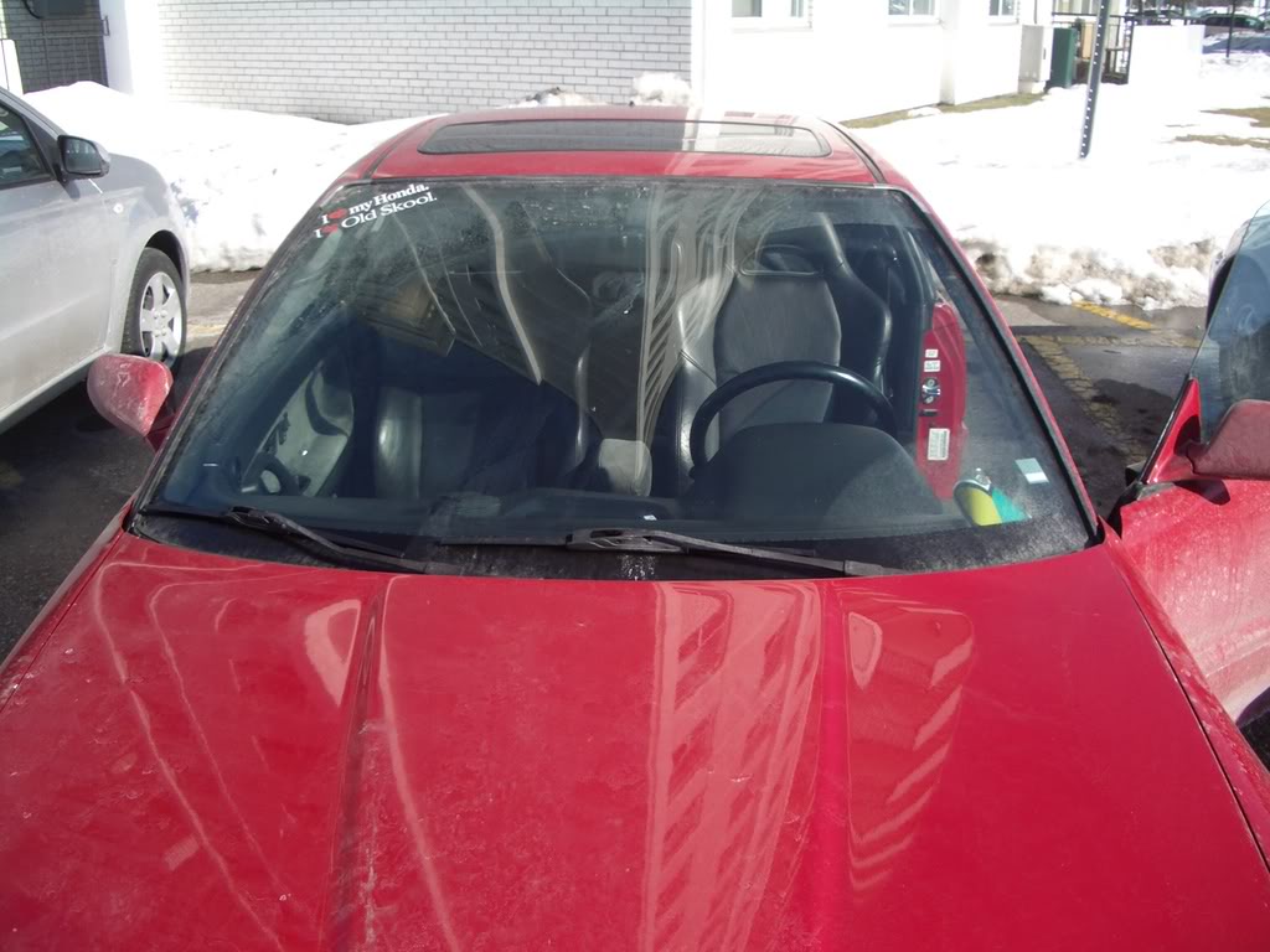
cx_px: 635
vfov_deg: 40.7
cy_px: 476
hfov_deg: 52.6
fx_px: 1284
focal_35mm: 35
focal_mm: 5.8
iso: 80
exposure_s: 1/640
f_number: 2.6
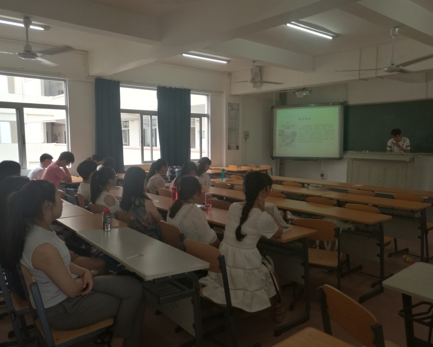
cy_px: 173
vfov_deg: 50.0
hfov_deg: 60.4
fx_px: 372
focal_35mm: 29
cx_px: 233
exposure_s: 1/100
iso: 64
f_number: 2
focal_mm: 4.04
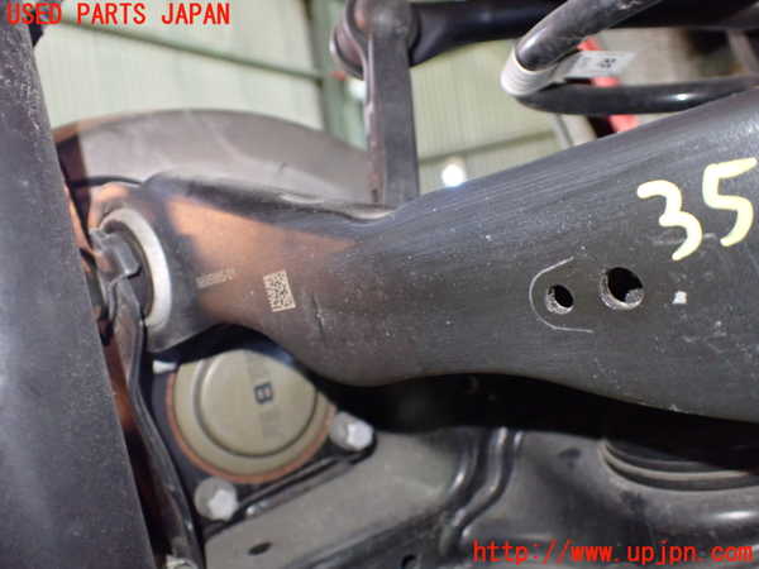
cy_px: 284
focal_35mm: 30
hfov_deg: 60.0
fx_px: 658
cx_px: 380
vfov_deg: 46.8
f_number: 2.3
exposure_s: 1/30
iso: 1000
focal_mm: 5.4
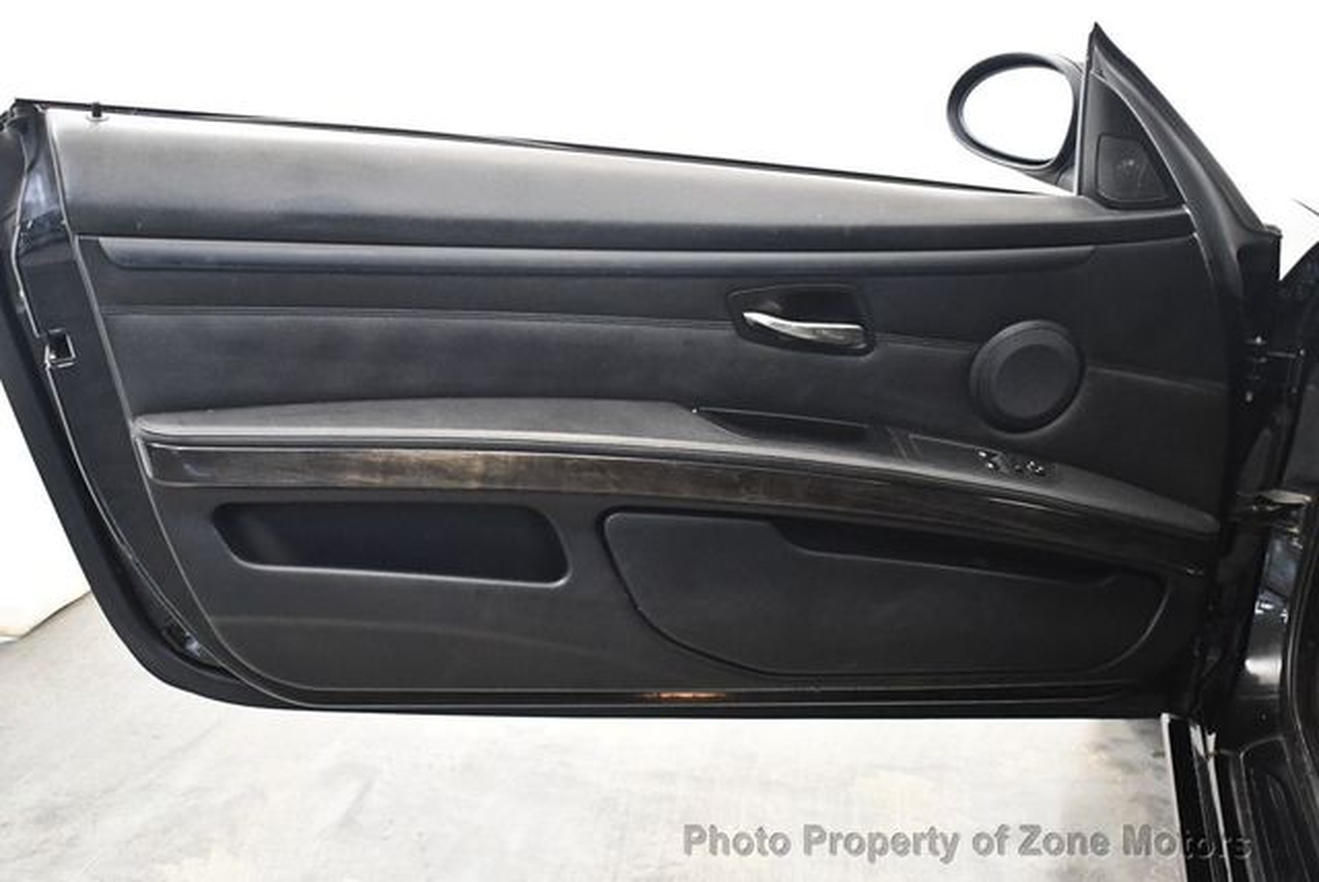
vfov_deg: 32.0
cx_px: 660
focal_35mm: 42
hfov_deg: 46.4
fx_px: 1540
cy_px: 441
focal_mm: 21
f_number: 3.8
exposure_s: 1/60
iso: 3200
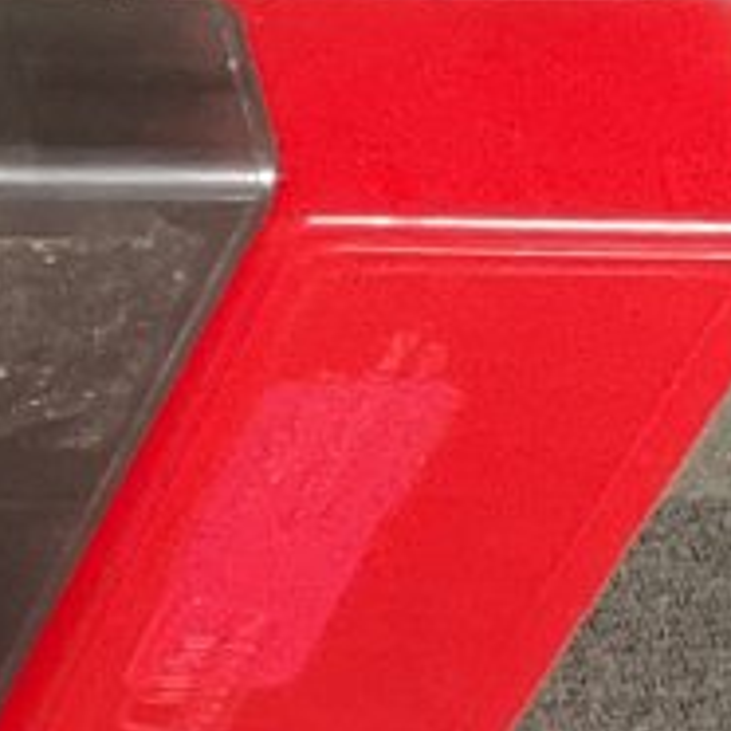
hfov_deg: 7.3
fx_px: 4969
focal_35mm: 208
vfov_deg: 8.4
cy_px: 261
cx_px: -1605
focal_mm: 3
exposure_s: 1/60
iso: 160
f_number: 1.8
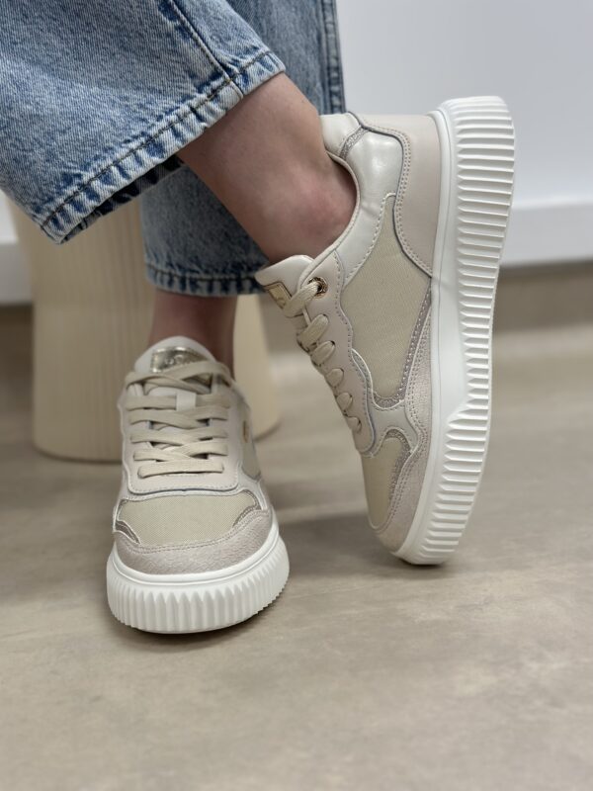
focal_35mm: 48
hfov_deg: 30.3
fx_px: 1096
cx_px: 296
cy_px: 396
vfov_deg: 39.7
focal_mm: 6.86
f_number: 1.78
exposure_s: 1/100
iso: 125
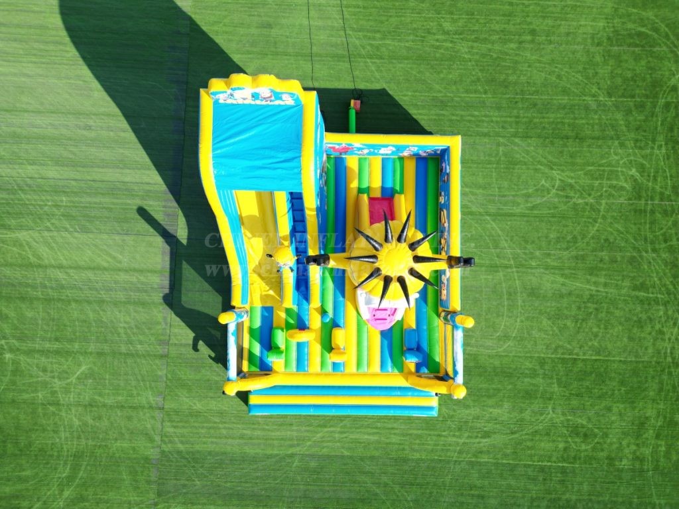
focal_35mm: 24
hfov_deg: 71.6
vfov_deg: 56.8
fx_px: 471
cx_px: 340
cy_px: 254
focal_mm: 6.72
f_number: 1.7
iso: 200
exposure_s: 1/2500
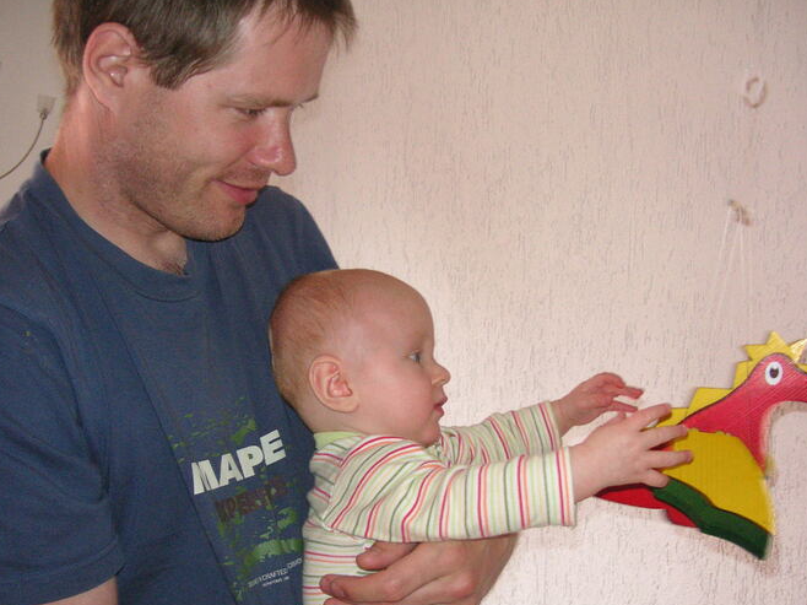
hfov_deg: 42.1
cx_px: 412
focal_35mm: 45
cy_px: 353
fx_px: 1049
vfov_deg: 32.1
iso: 160
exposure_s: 1/45
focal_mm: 6.1
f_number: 2.8
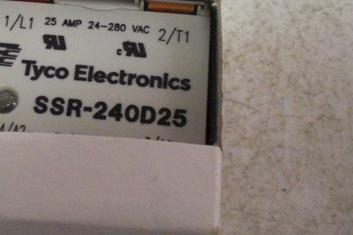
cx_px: 103
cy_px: 63
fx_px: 686
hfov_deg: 28.5
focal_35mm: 70
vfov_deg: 19.3
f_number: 3.1
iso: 800
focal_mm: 6.3
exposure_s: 1/100
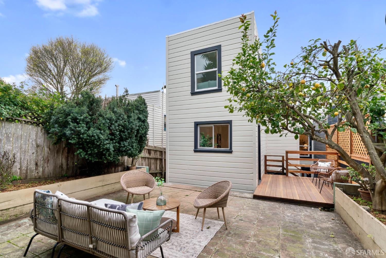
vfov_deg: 73.7
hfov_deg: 96.7
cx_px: 193
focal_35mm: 16
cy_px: 129
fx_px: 172
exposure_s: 1/8
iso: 250
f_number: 14
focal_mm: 16
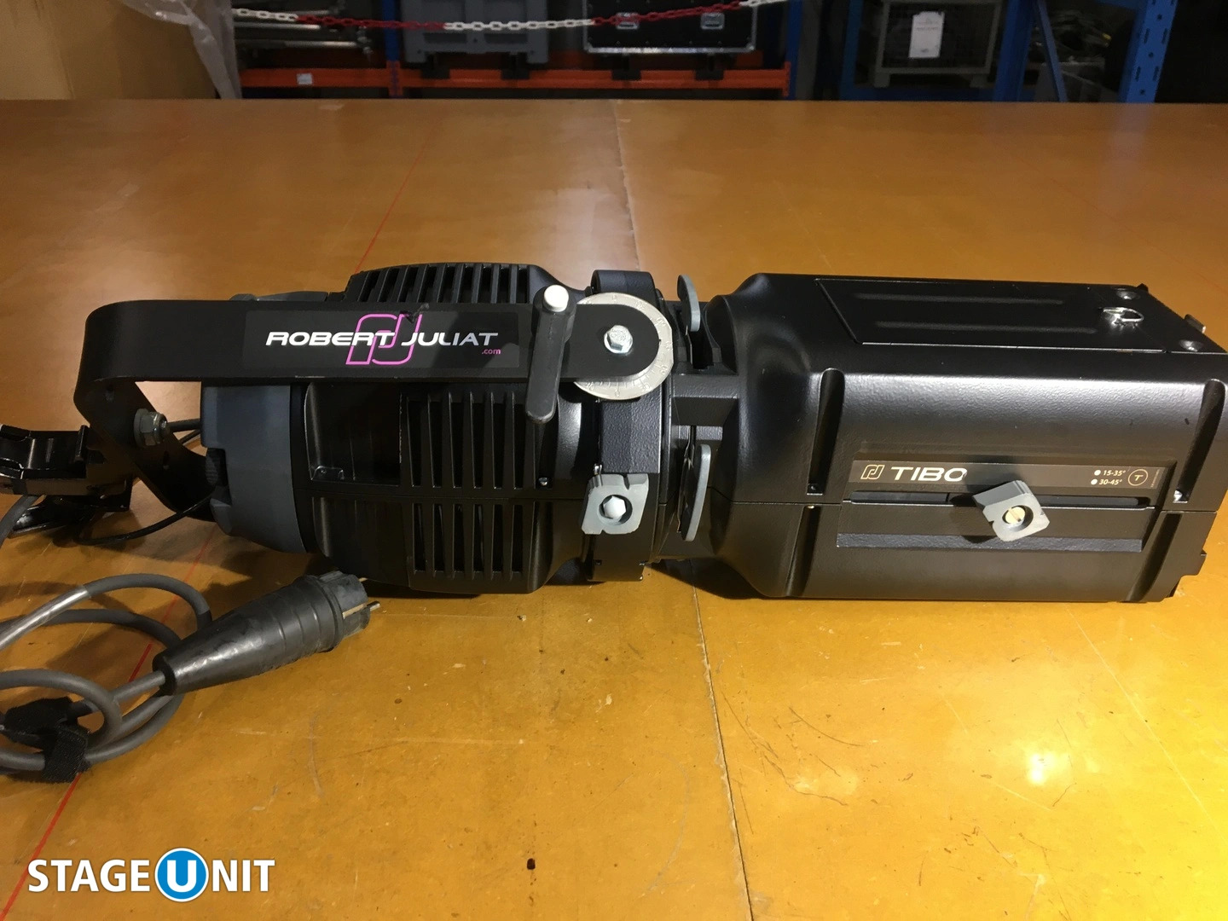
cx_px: 614
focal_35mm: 29
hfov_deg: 61.7
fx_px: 1029
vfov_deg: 48.2
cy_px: 460
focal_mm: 4.15
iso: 80
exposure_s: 1/33
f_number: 2.2
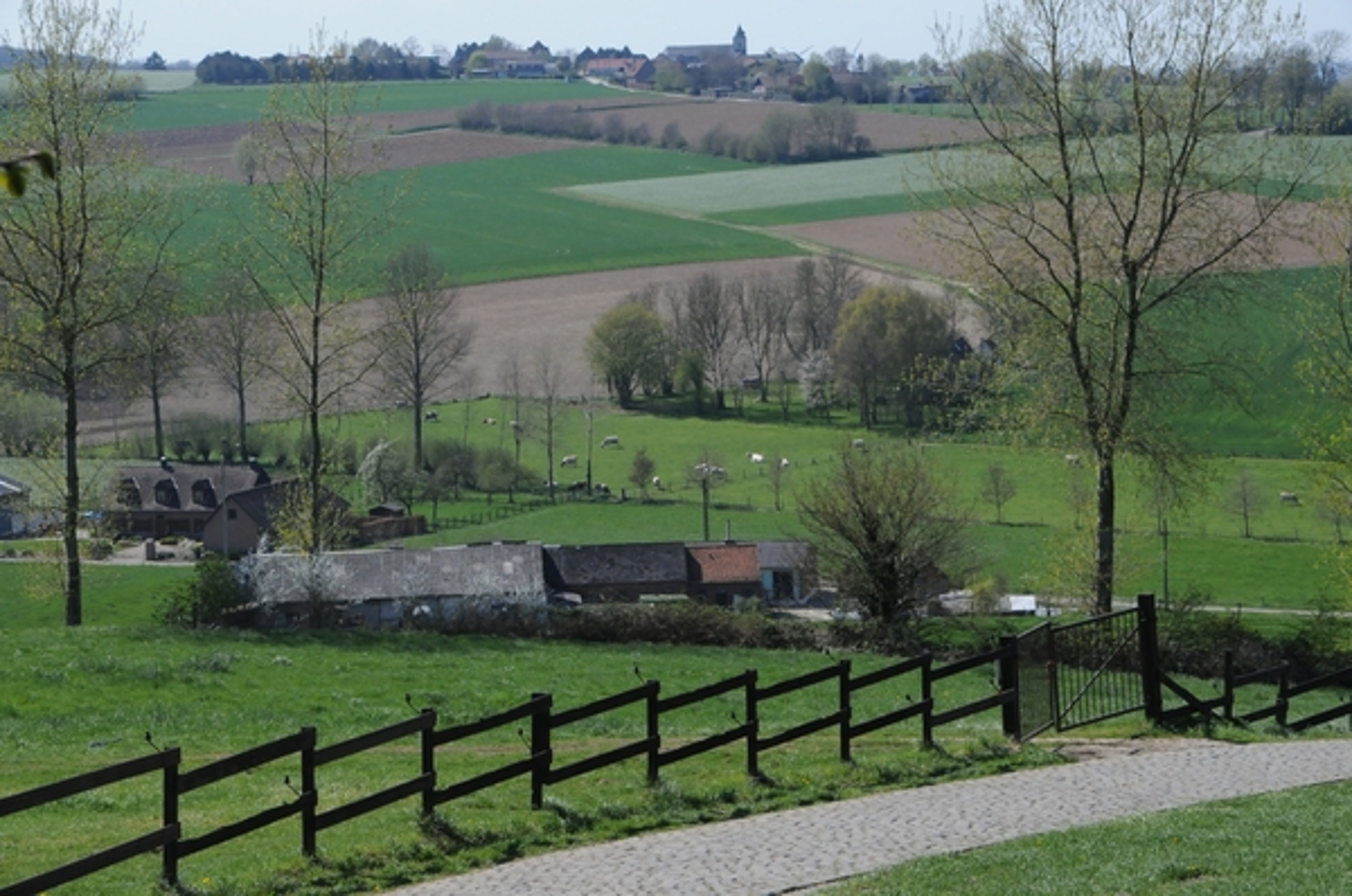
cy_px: 448
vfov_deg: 13.0
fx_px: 3937
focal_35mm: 105
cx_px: 676
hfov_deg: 19.5
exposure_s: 1/800
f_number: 11
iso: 800
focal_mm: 70
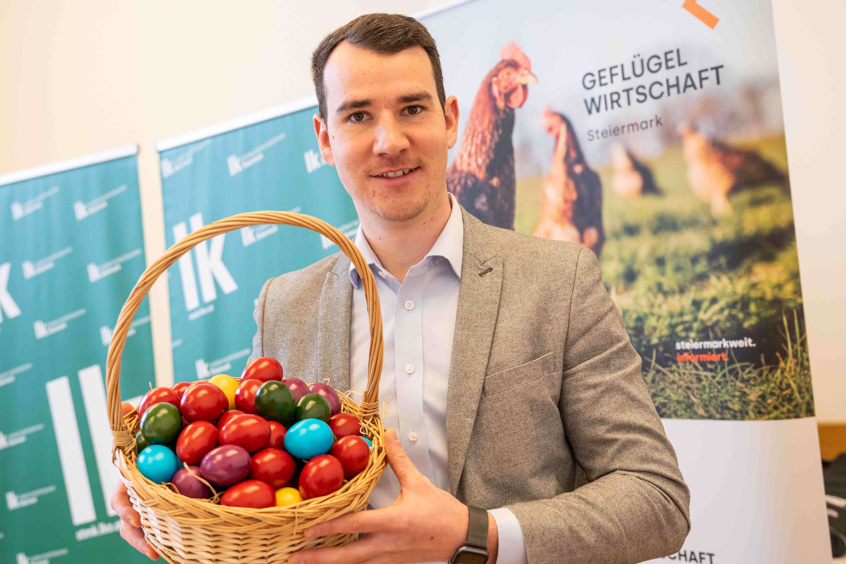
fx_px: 1010
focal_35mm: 43
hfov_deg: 45.4
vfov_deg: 31.2
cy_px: 282
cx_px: 423
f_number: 4
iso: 1400
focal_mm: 43
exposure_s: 1/250
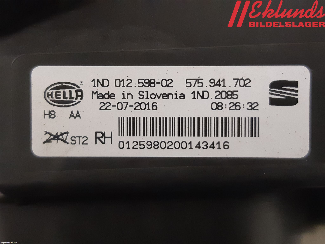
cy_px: 122
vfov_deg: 53.1
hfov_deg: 67.3
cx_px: 162
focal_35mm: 26
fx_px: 244
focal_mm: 3.93
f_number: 1.7
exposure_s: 1/50
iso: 320
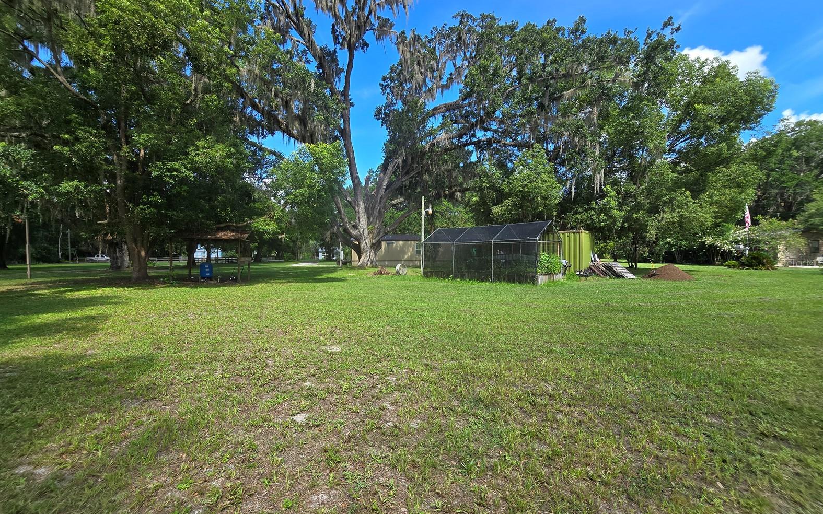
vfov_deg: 78.6
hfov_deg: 105.3
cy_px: 263
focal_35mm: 14
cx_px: 409
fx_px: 314
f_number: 2.2
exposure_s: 1/994
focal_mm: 2.2
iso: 50
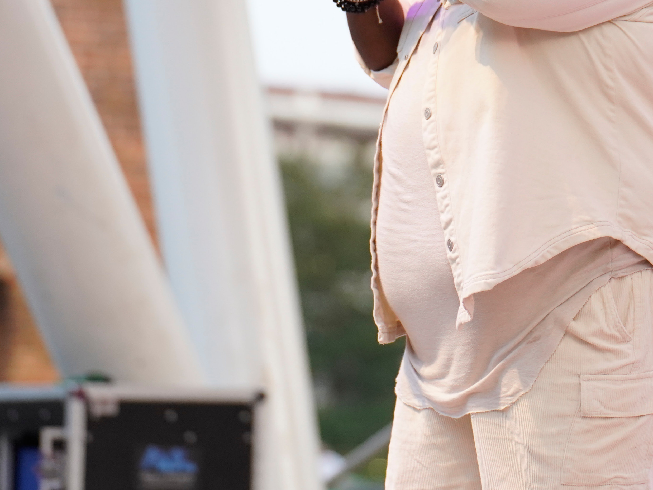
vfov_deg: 5.5
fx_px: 5056
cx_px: 500
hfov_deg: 7.4
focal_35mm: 268
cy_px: 25
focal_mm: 115
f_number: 2.8
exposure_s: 1/800
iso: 2000
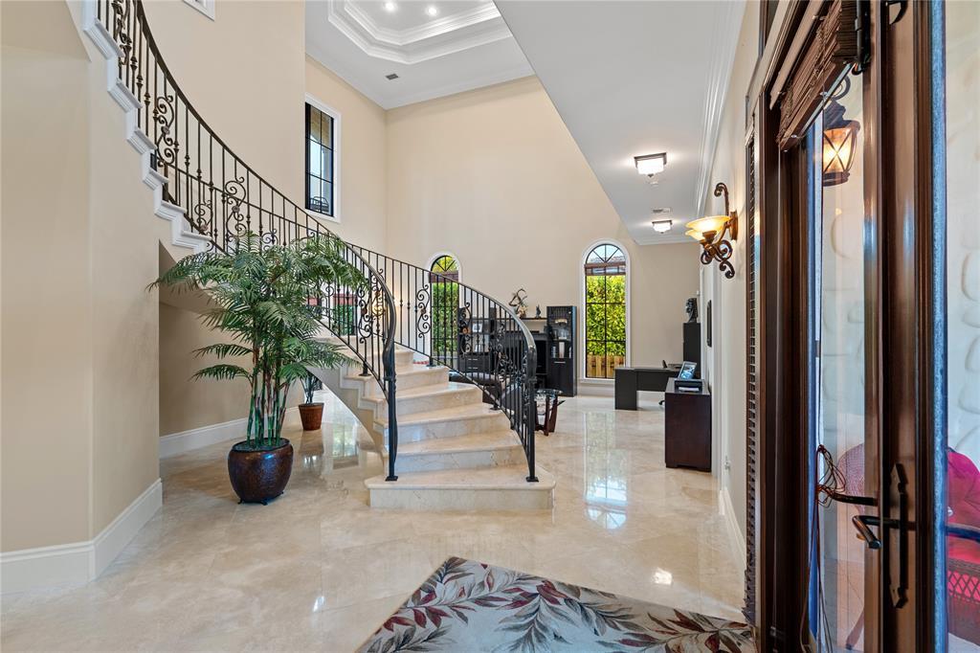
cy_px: 326
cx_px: 490
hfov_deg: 96.8
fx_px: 435
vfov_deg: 73.7
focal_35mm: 16
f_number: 7.1
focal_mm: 16
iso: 200
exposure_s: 1/1.25
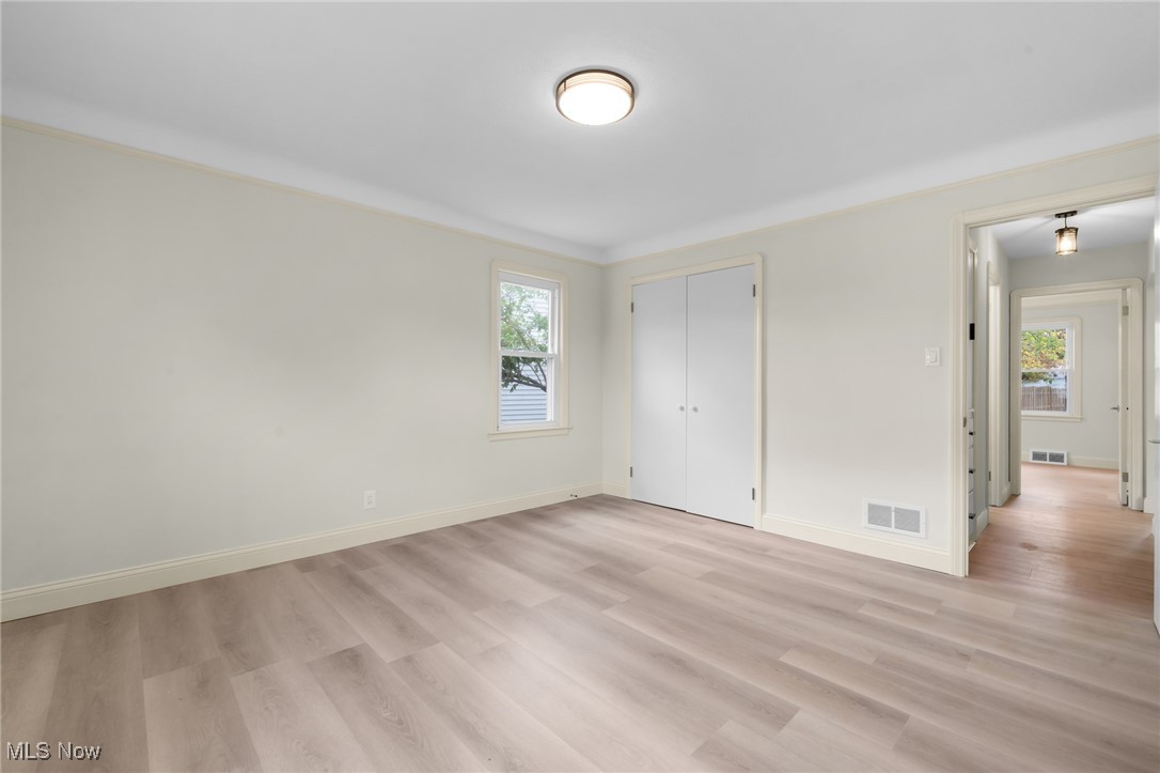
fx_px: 483
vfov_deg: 77.3
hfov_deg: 100.4
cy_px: 386
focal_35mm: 15
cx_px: 580
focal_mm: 15
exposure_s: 1/5
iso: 250
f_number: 9
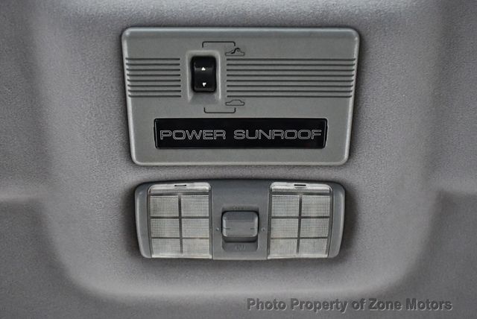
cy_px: 160
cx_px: 238
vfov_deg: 24.2
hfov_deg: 35.6
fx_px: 743
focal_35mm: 56
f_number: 4.2
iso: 7200
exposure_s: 1/60
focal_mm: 28
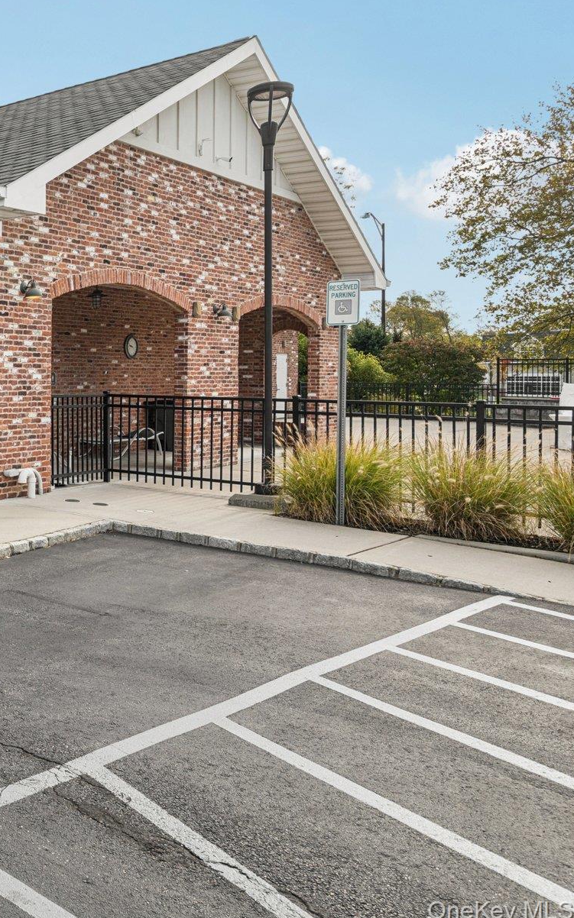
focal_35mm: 33
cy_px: 407
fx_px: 826
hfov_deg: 29.5
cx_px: -199
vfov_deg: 58.0
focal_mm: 19
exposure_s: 1/250
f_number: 8
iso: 160
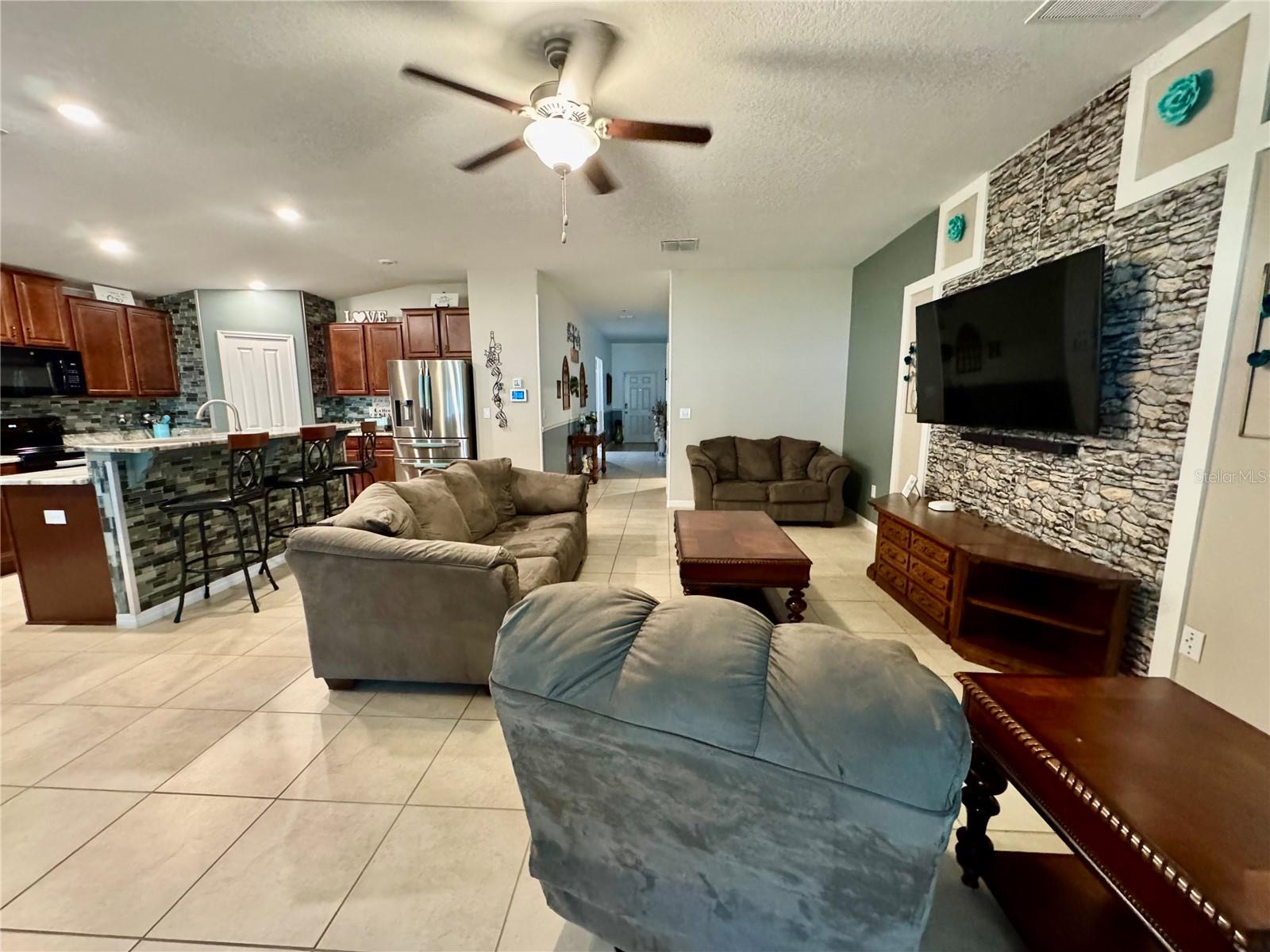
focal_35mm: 14
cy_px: 476
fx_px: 514
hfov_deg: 102.1
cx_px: 635
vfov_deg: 85.7
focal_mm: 2.22
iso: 1000
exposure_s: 1/60
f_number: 2.2
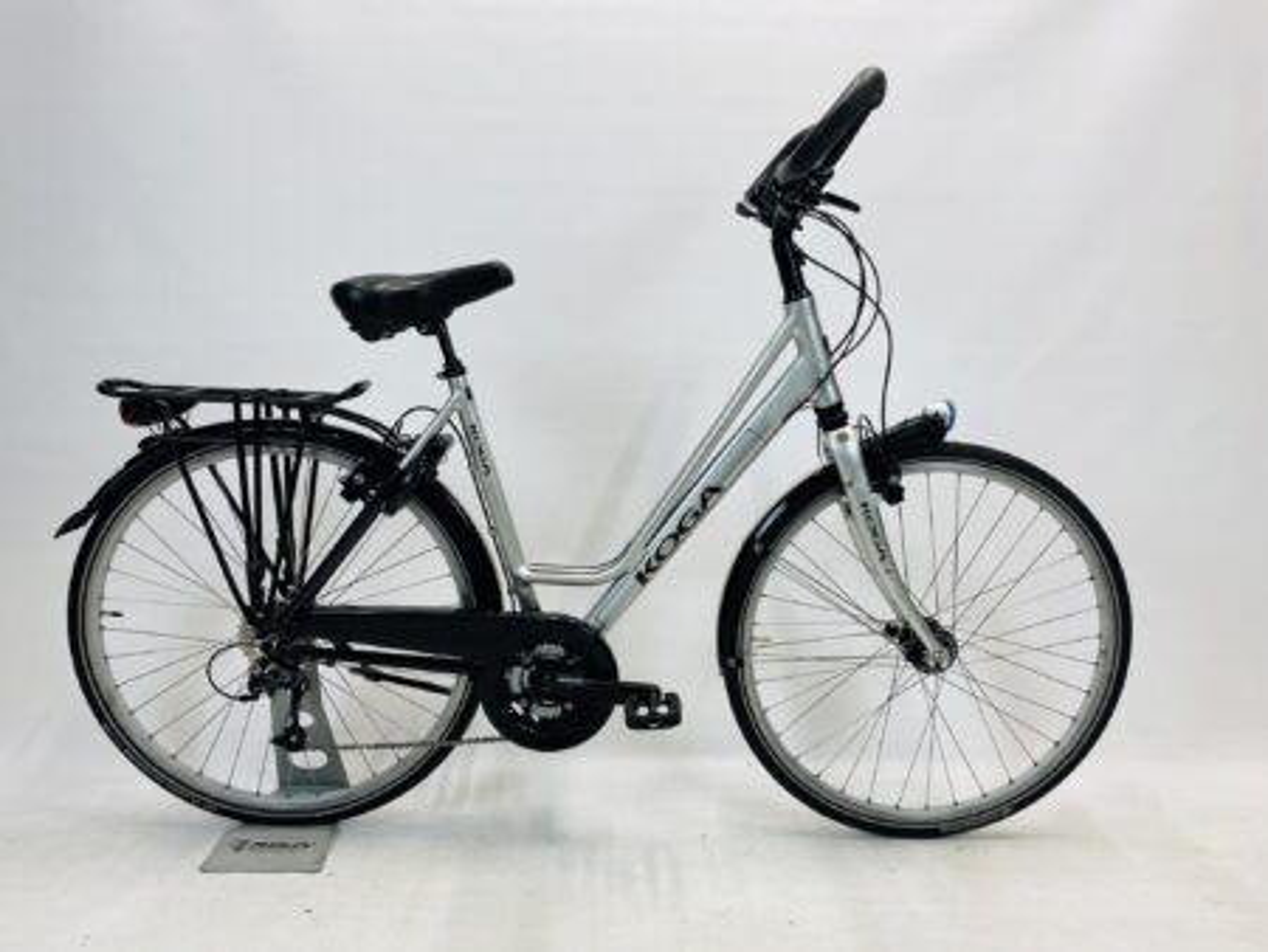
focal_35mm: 26
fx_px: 953
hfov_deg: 67.3
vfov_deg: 53.1
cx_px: 634
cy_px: 476
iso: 40
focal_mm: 4.25
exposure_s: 1/100
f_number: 1.8
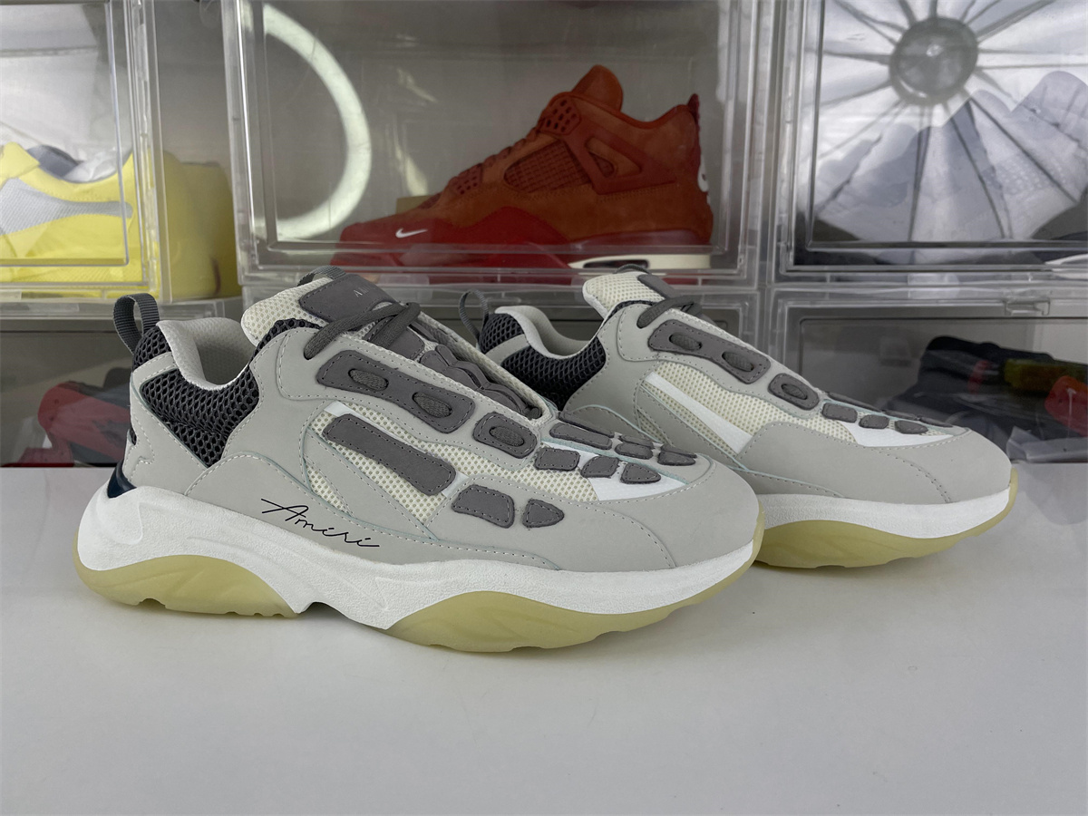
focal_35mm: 26
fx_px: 817
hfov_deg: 67.3
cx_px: 544
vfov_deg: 53.1
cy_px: 408
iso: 50
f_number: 1.6
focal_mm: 4.2
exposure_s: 1/548
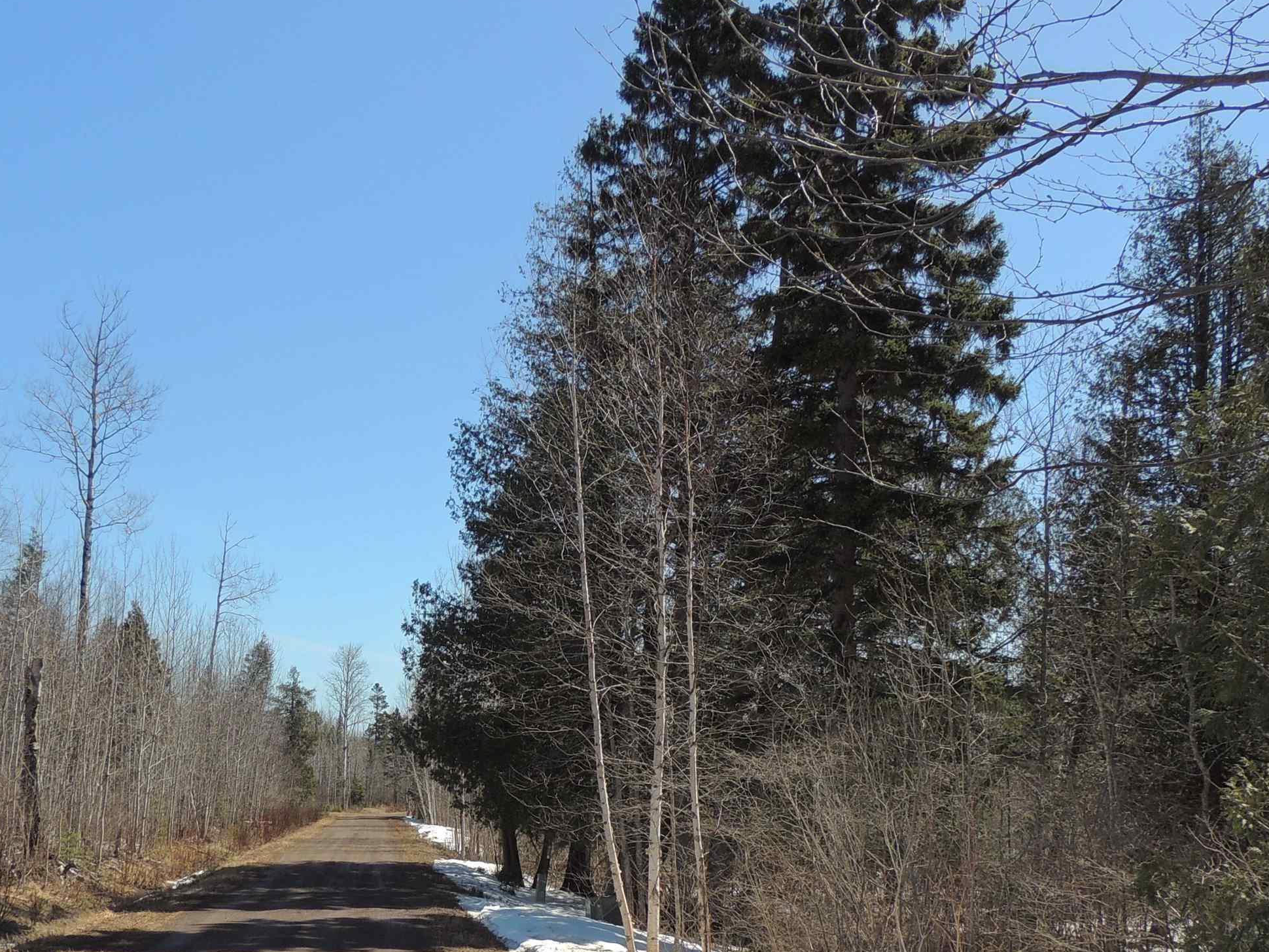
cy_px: 735
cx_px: 510
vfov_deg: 36.7
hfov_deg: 48.7
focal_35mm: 38
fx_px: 1393
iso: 100
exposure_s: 1/1250
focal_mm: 4.3
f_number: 3
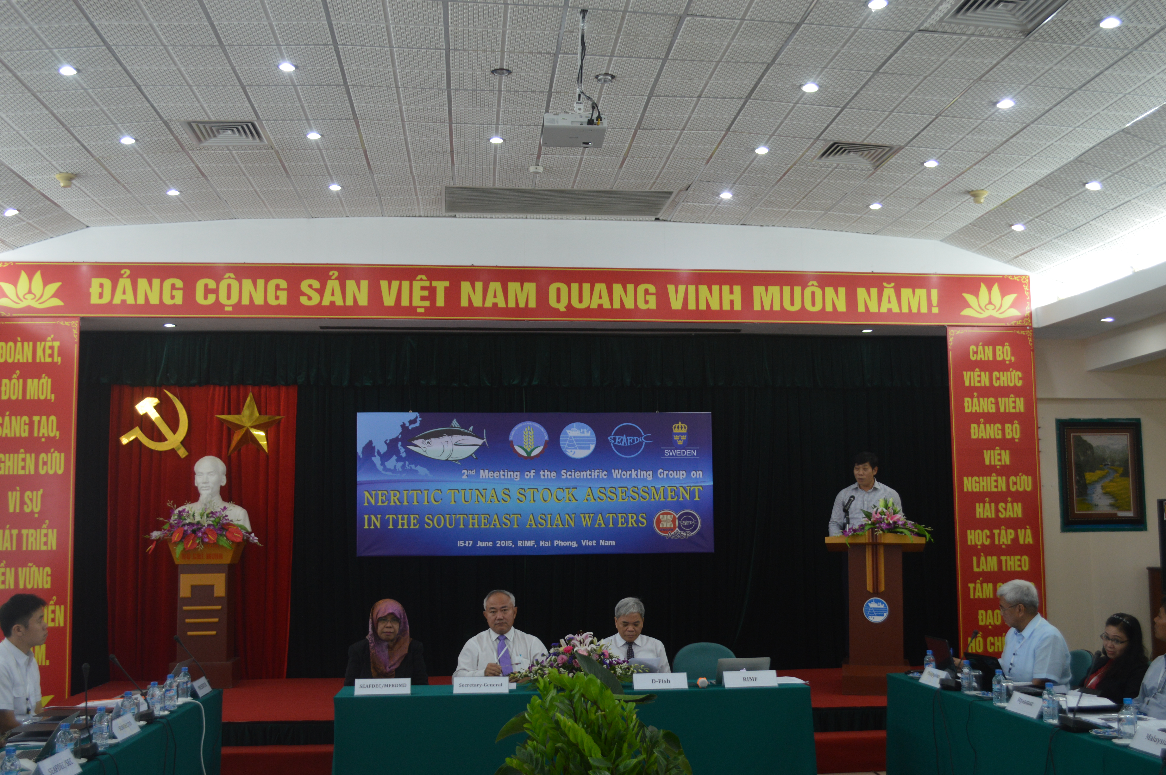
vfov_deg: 36.8
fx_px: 1165
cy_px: 388
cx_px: 583
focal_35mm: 36
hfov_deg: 53.2
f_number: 4
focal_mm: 24
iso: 400
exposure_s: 1/30
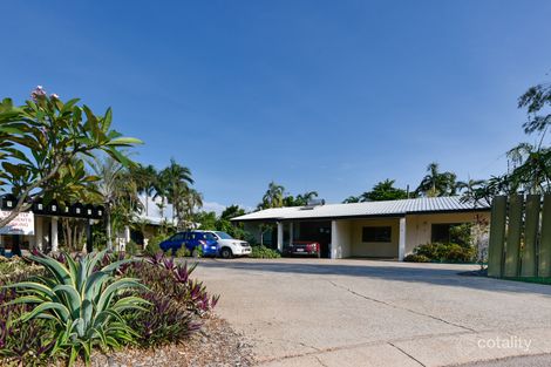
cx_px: 276
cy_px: 184
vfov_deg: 73.7
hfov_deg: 96.8
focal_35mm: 16
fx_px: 245
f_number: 8
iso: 80
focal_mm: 16
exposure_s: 1/250
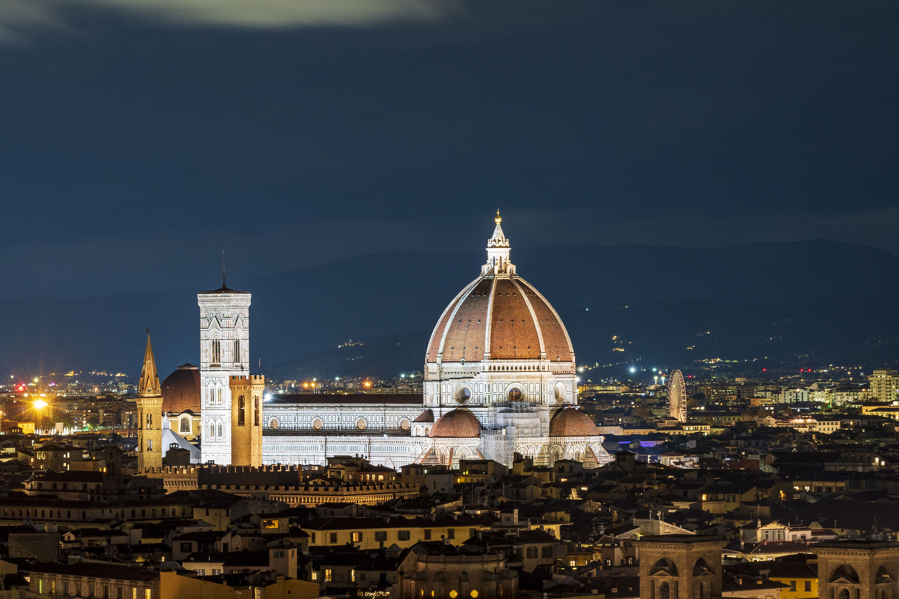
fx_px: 3321
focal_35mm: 133
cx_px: 450
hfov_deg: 15.4
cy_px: 300
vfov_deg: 10.3
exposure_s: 25
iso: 400
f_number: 14
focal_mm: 133
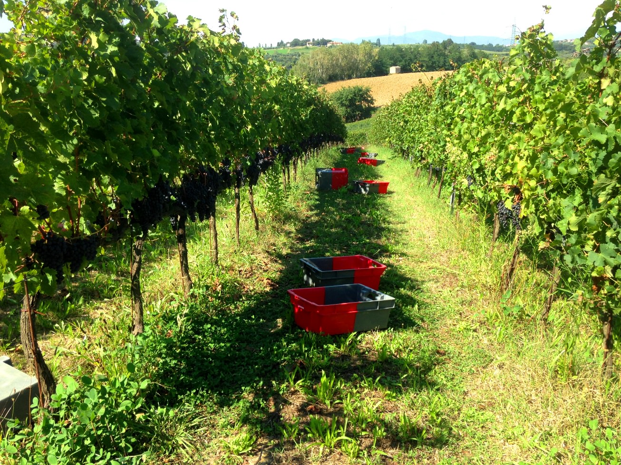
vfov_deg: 42.9
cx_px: 310
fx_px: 592
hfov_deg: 55.4
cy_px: 232
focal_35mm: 33
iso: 50
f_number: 2.4
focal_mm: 4.12
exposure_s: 1/526
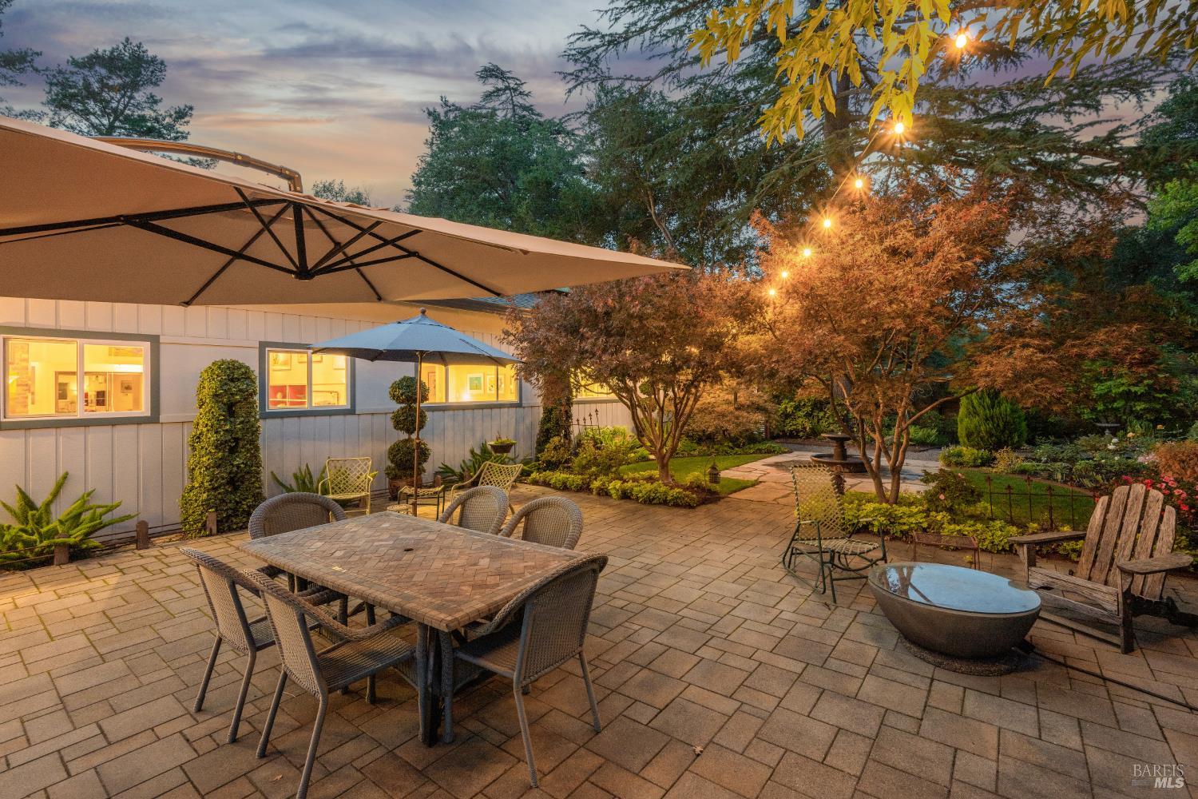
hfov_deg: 98.5
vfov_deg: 75.5
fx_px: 516
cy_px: 400
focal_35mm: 16
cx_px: 599
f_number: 9
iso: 400
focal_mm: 15.5
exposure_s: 1.6
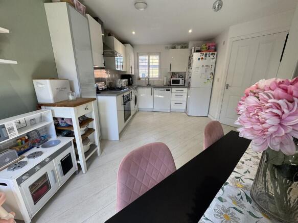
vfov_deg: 85.7
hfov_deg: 102.1
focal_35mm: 14
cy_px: 112
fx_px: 120
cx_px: 149
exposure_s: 1/100
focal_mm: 2.22
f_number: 2.2
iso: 100
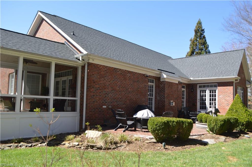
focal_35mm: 27
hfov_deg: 67.4
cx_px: 126
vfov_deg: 47.8
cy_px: 84
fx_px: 189
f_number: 5
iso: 100
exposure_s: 1/200
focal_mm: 18
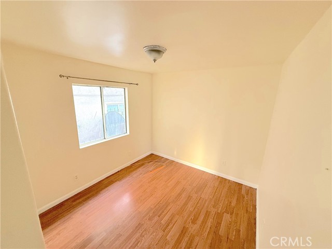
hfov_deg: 102.1
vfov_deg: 85.7
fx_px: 134
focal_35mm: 14
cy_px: 124
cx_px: 166
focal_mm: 2.22
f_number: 2.2
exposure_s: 1/120
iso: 320
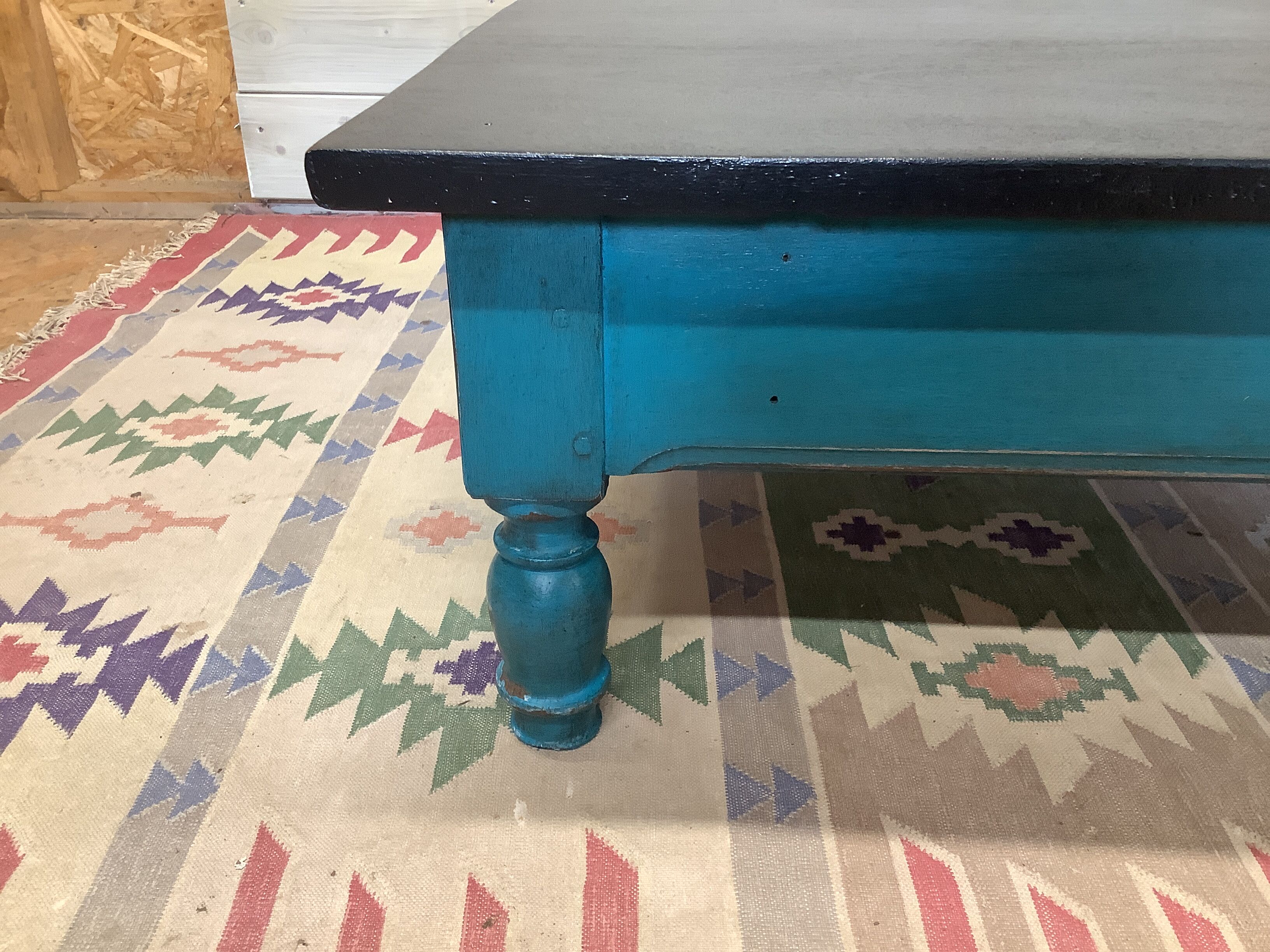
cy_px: 476
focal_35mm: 31
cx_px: 635
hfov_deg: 58.4
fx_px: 1137
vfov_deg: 45.4
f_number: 2.4
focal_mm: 3.3
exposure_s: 1/50
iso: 200
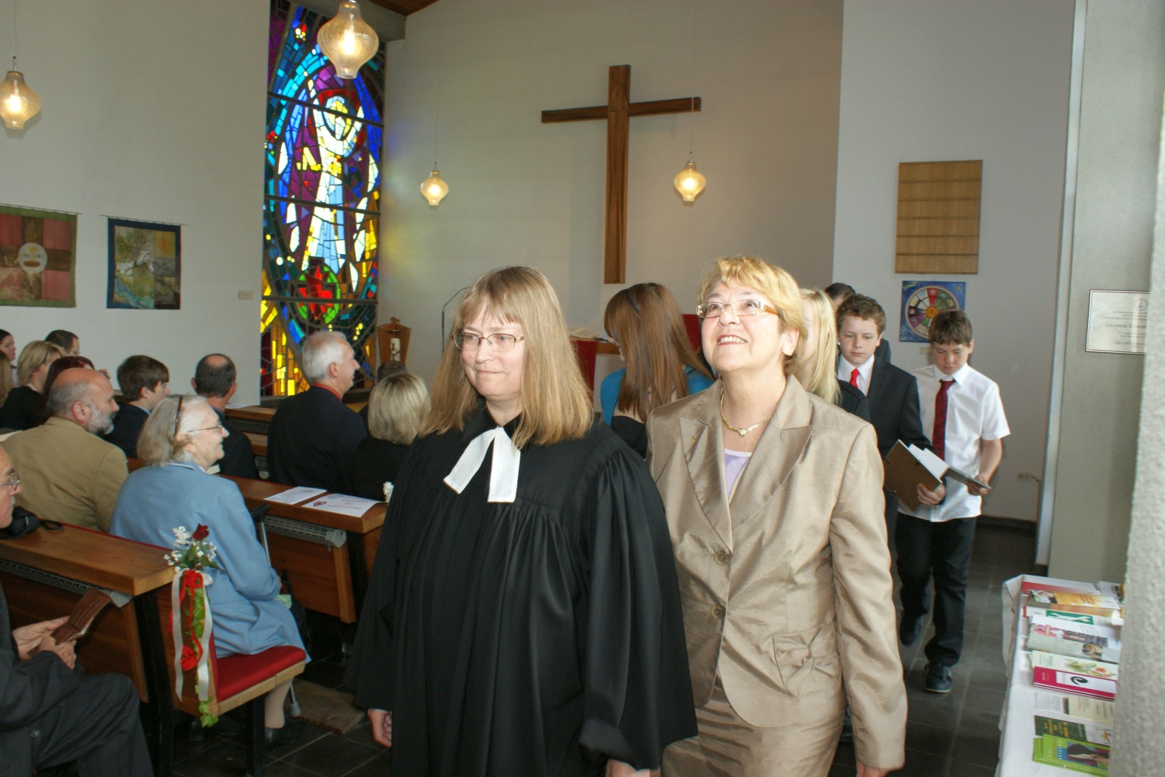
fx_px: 874
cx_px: 582
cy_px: 388
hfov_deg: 67.4
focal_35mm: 27
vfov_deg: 47.9
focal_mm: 18
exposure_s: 1/60
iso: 400
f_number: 5.6
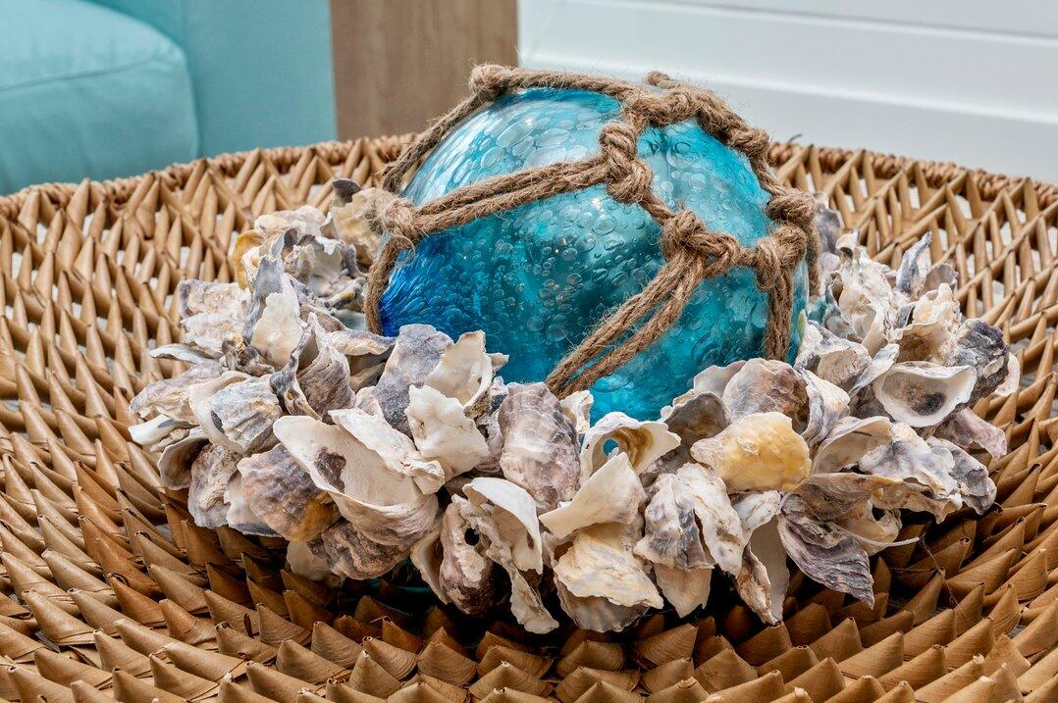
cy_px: 337
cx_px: 534
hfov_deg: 35.1
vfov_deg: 23.7
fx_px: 1674
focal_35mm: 57
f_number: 9
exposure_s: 1/50
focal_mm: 30
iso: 200
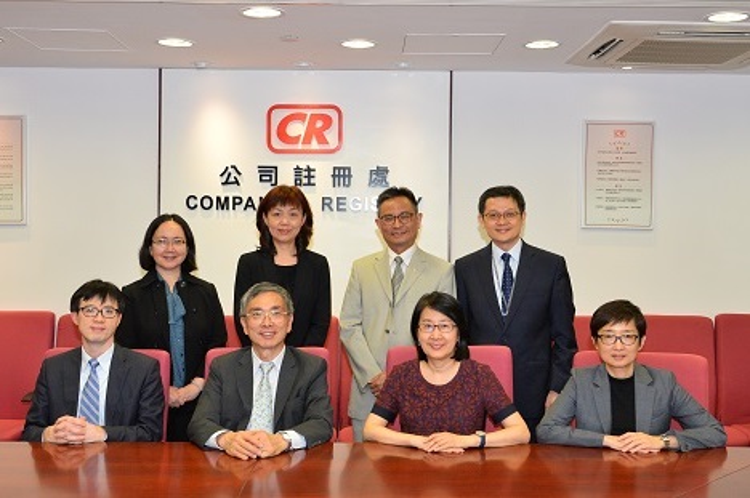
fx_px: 708
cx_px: 375
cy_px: 249
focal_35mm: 34
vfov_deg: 38.8
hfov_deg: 55.8
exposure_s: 1/160
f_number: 8
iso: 2800
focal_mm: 34
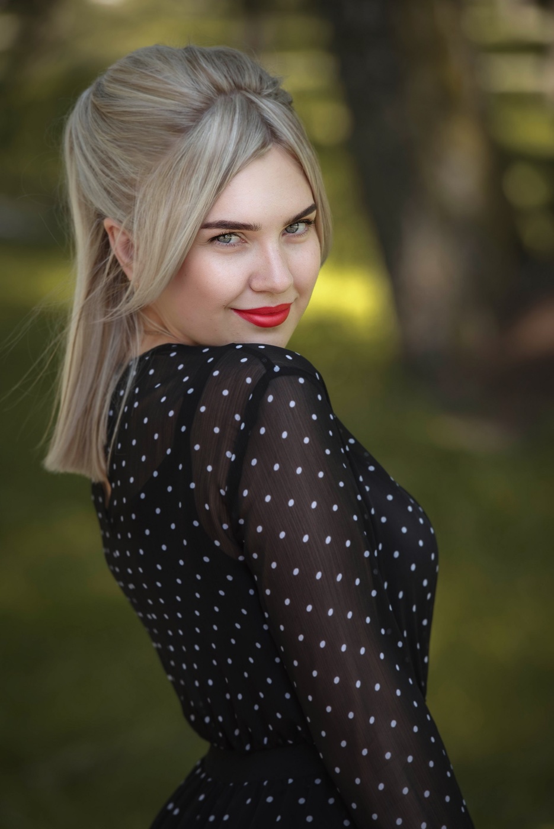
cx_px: 277
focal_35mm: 175
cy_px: 414
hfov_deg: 7.9
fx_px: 4034
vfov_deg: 11.7
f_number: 4.5
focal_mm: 175
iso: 160
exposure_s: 1/400
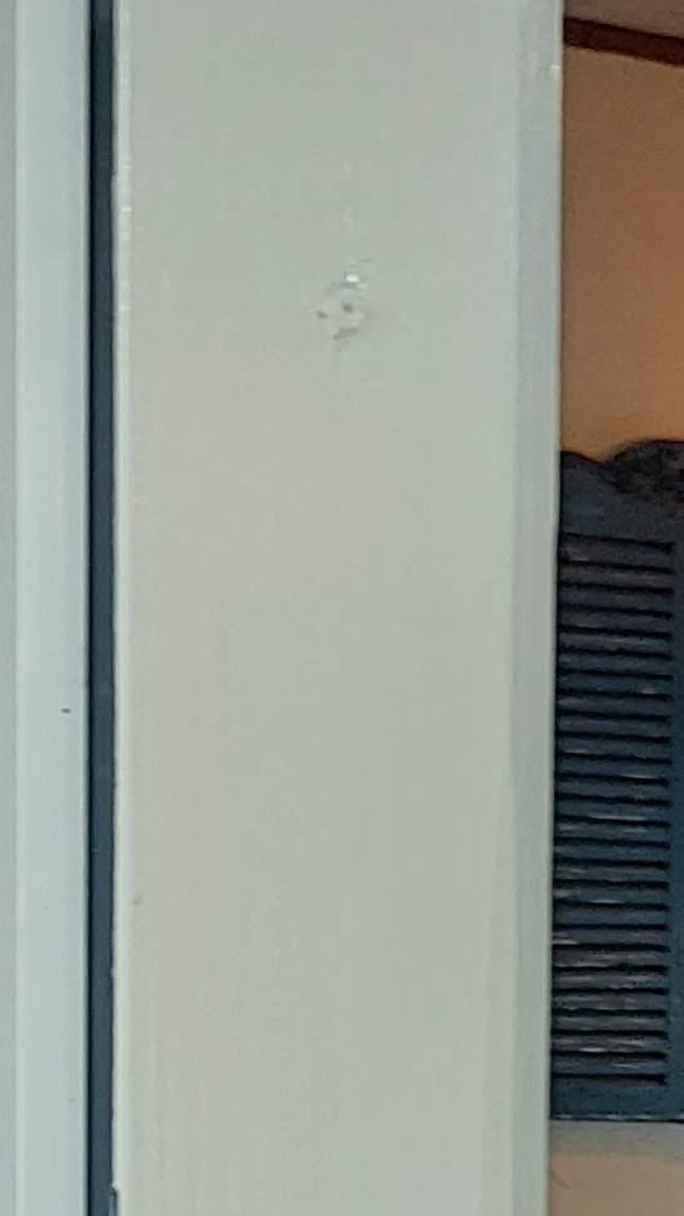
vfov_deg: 18.1
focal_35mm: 113
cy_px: 1396
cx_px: 109
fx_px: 3645
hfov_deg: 10.7
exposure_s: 1/60
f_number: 2
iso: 80
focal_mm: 4.6
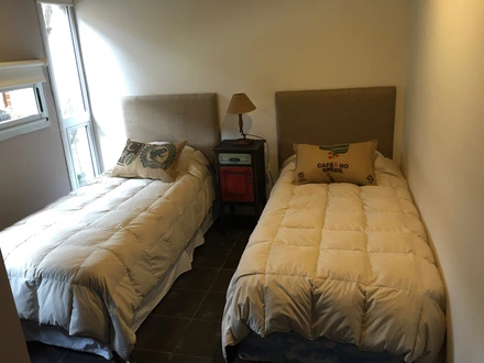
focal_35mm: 29
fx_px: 405
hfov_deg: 61.7
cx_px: 242
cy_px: 182
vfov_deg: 48.2
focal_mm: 4.15
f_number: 2.2
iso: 125
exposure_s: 1/33
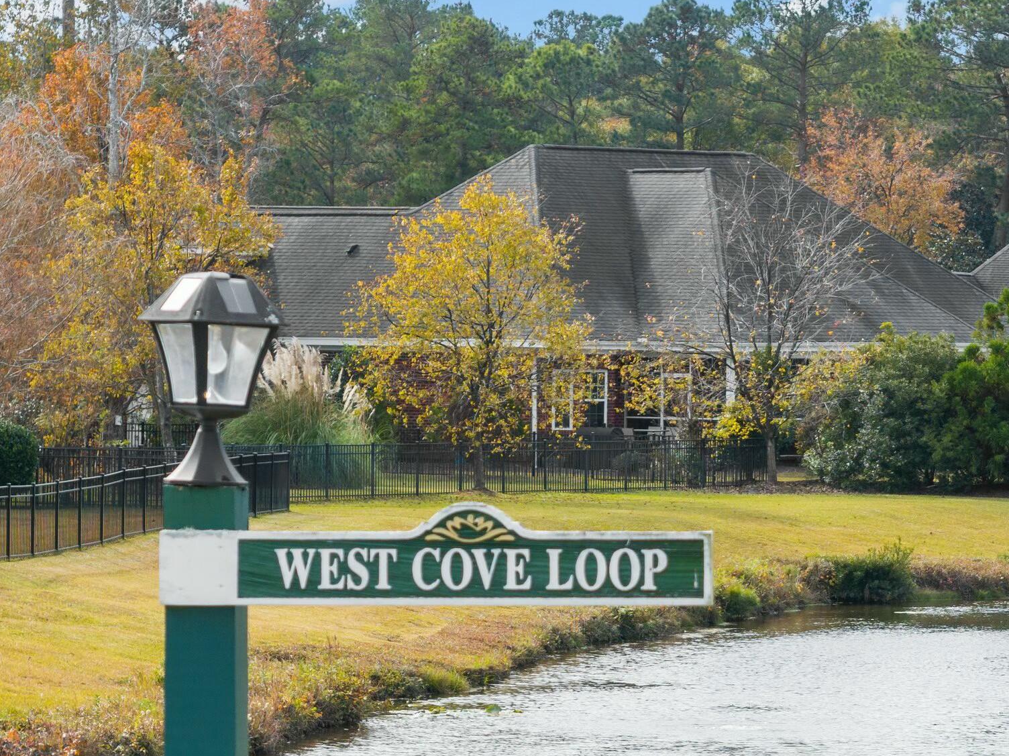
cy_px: 427
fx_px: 6585
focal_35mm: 226
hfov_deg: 8.8
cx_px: 676
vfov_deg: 6.6
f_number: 3.4
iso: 100
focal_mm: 30.71
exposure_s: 1/500
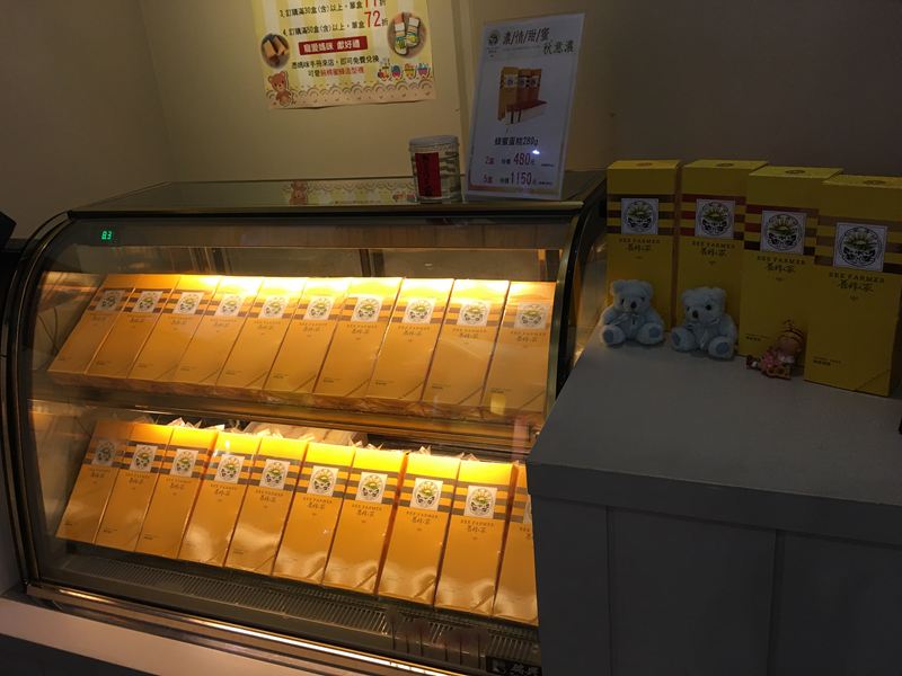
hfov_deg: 61.7
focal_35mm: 29
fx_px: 756
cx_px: 451
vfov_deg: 48.2
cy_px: 338
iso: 40
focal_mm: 4.15
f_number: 2.2
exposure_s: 1/30
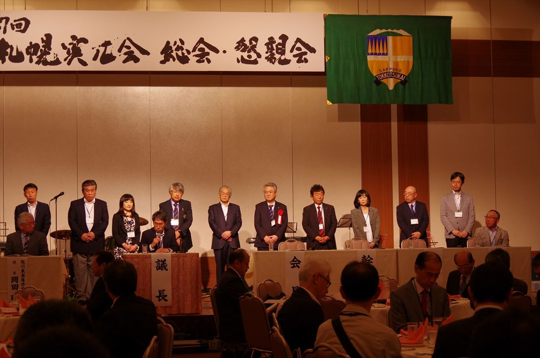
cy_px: 179
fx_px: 898
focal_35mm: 60
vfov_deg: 22.5
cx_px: 270
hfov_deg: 33.5
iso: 200
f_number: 4.5
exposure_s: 1/80
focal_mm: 40
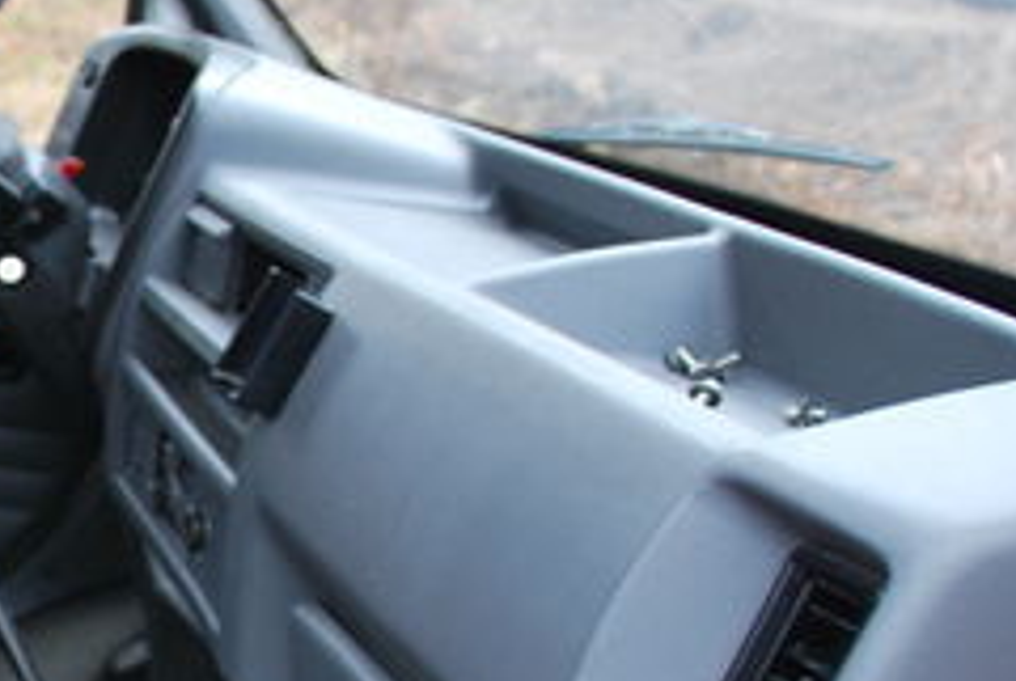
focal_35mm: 72
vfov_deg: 18.9
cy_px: 486
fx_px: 2036
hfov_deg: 24.3
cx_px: -322
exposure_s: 1/50
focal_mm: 18
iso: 200
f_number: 3.5
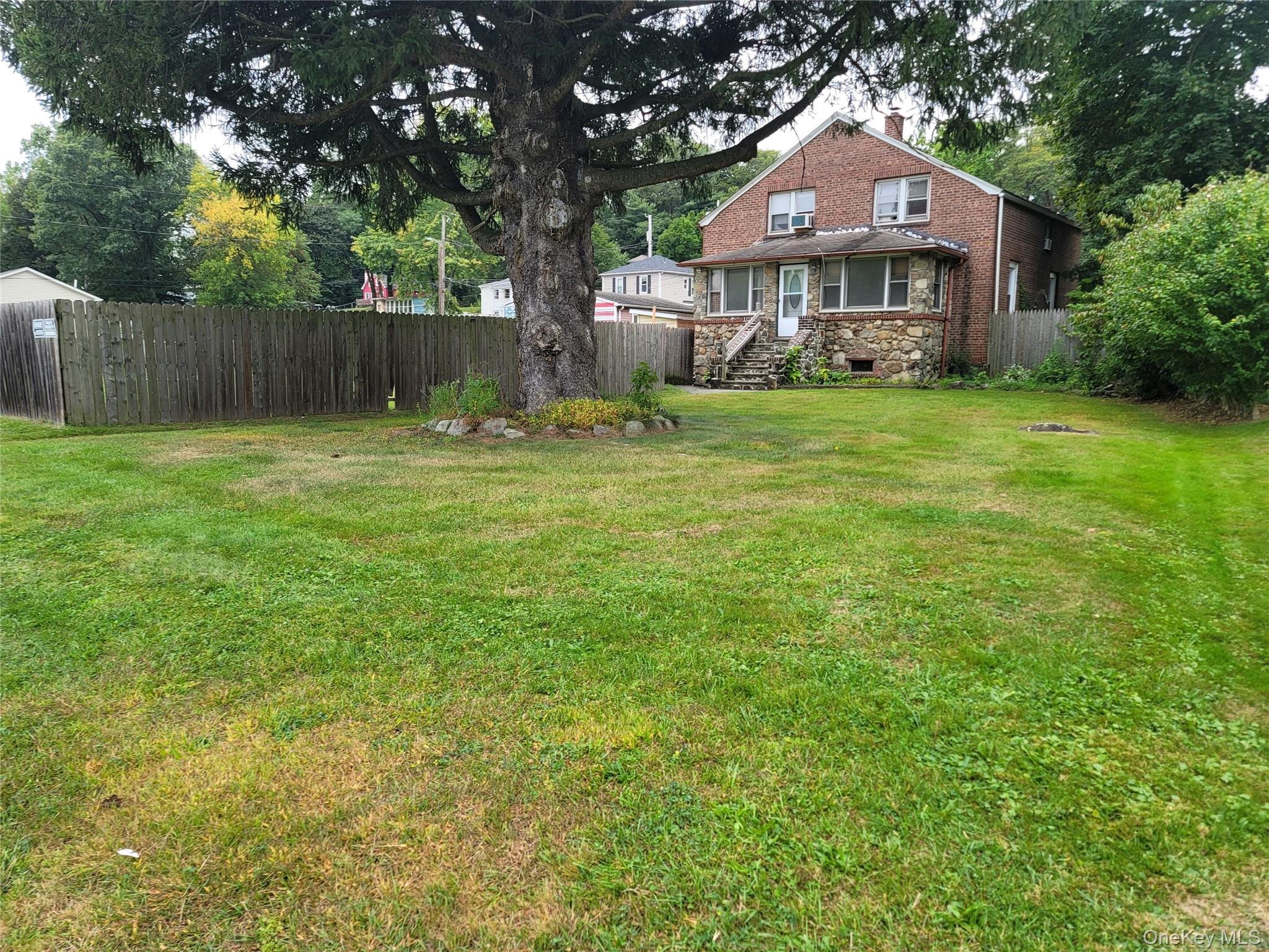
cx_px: 634
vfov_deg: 54.9
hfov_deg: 69.4
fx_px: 916
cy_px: 476
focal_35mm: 25
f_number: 1.8
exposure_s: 1/120
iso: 25
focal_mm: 7
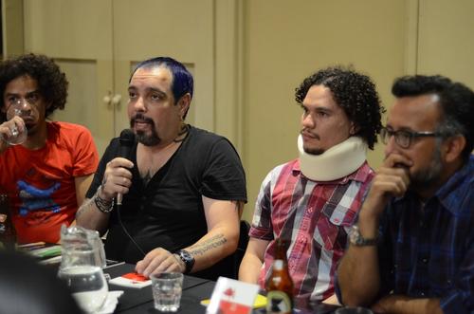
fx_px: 985
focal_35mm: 75
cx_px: 237
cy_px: 157
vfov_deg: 18.1
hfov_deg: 27.0
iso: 1600
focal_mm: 50
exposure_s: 1/50
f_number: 1.8
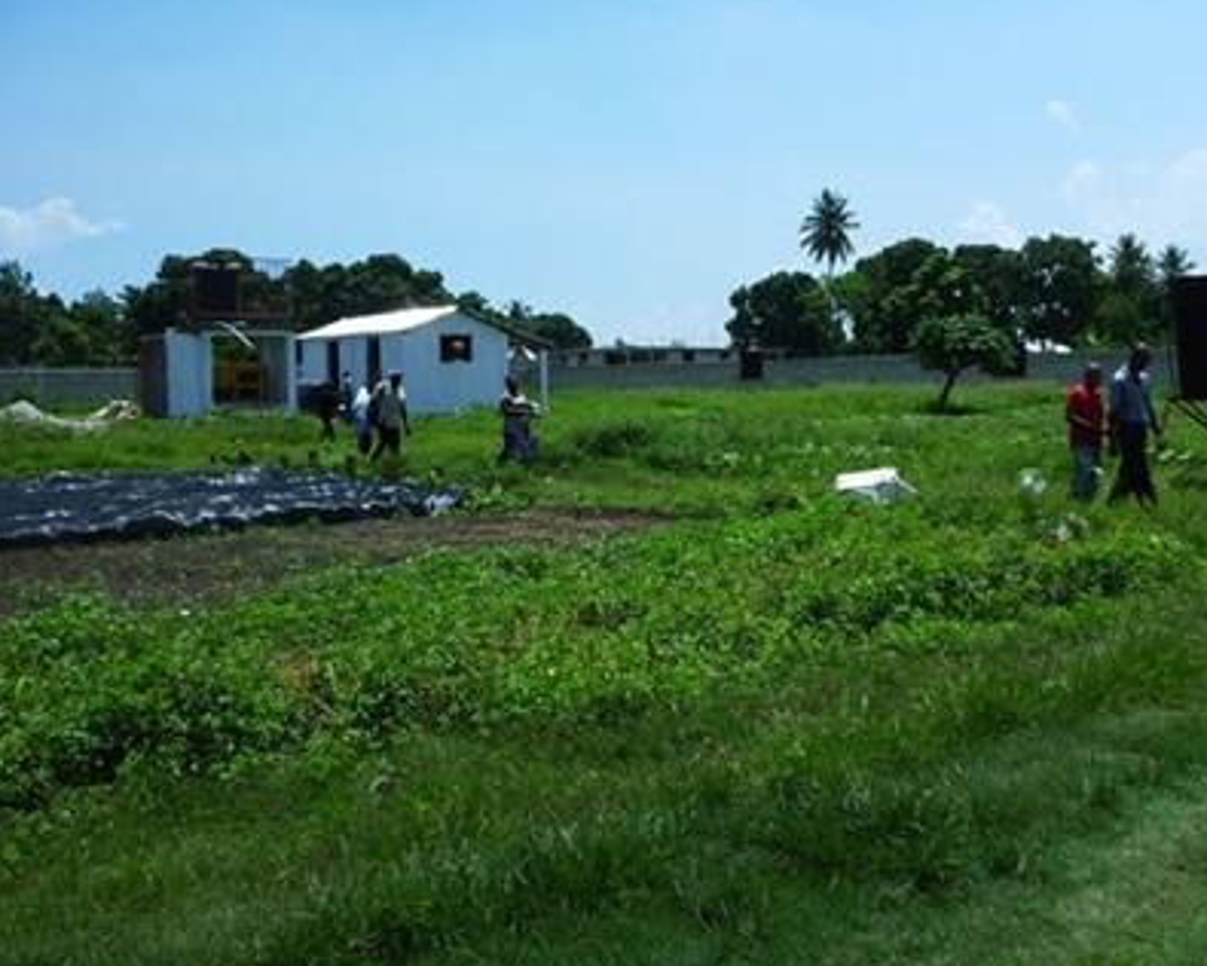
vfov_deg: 41.1
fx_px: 1286
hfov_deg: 50.1
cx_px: 688
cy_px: 428
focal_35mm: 36
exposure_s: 1/1000
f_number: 3.3
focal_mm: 4.9
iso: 100
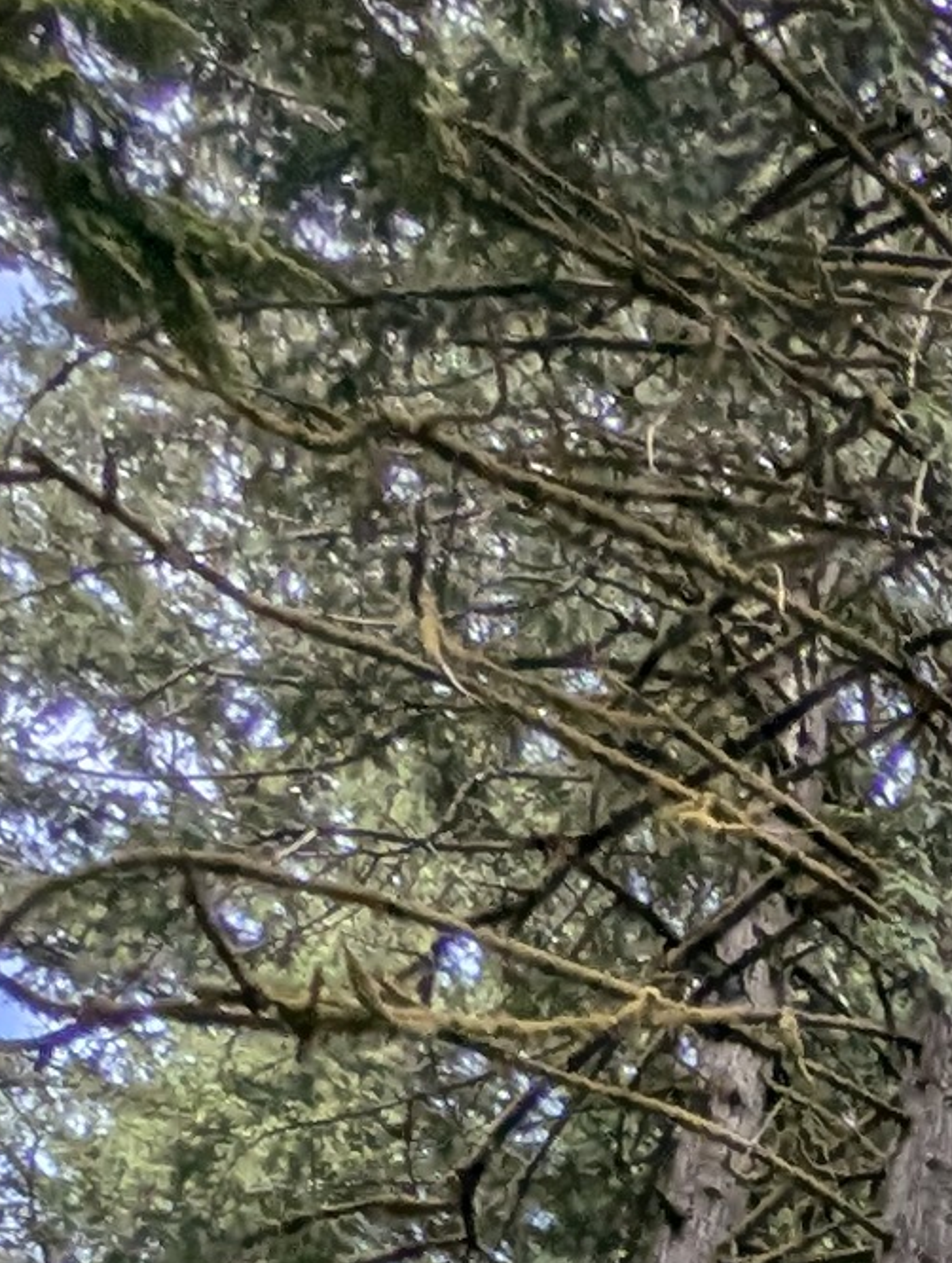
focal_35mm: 98
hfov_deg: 10.5
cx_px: 2884
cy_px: 2924
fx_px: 3582
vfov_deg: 14.3
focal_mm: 2.35
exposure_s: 1/788
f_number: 2.2
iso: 45
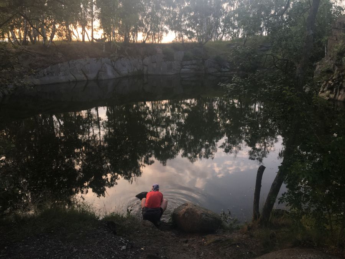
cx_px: 172
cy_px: 130
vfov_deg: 48.2
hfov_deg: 61.7
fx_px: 289
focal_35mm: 29
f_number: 2.2
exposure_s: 1/100
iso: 25
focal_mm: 4.15
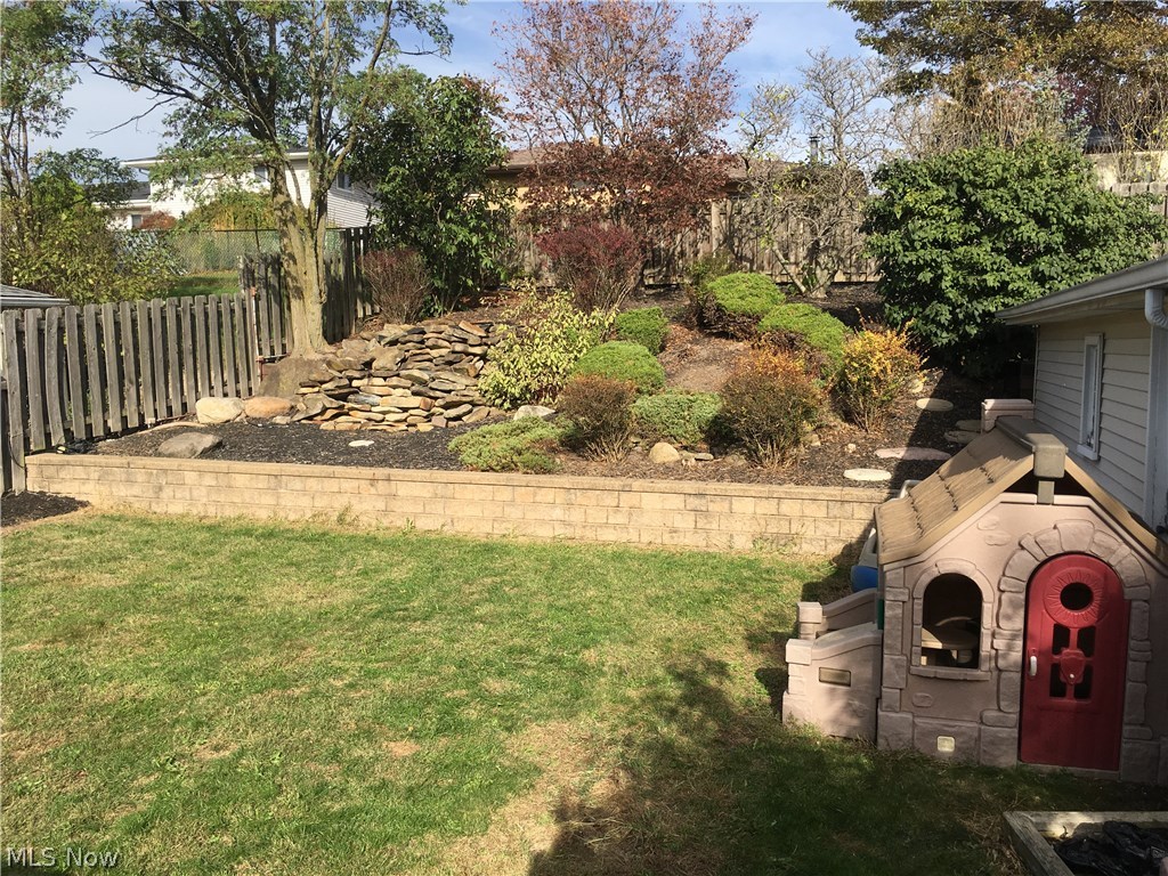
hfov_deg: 61.7
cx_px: 584
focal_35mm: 29
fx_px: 979
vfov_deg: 48.2
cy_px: 438
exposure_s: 1/1425
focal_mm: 4.15
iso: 25
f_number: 2.2
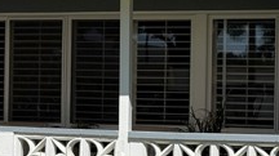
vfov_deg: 7.8
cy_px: 77
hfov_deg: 13.8
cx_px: 65
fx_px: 1146
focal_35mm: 155
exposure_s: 1/7874
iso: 64
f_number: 1.78
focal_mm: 6.76
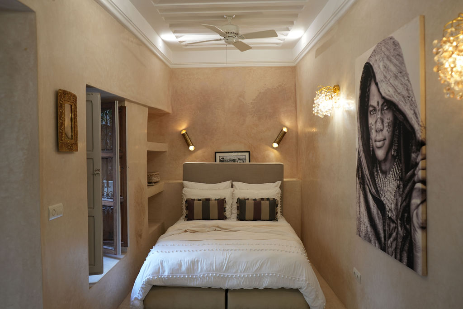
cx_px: 232
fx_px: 360
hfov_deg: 65.5
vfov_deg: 46.4
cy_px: 154
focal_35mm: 28
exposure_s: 1/30
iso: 250
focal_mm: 28
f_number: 3.5
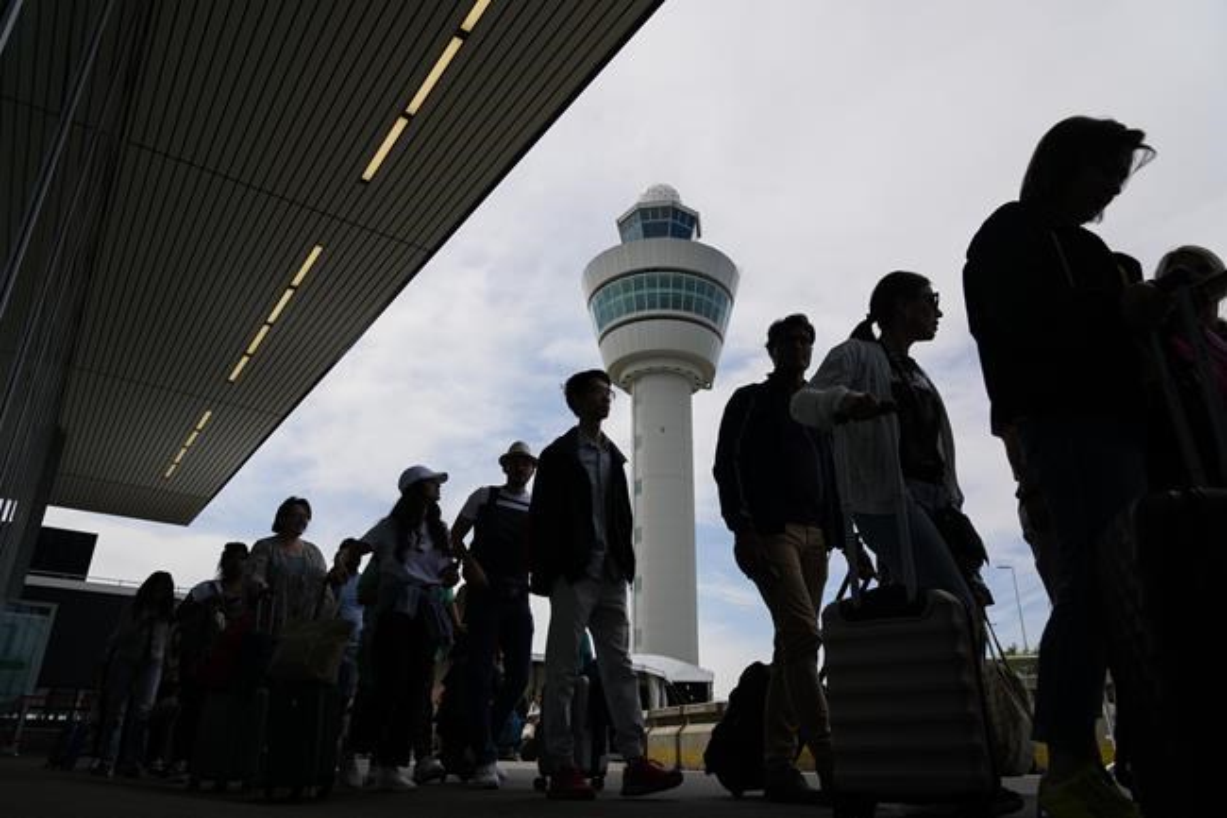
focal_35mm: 24
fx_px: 818
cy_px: 409
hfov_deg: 73.8
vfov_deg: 53.1
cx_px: 614
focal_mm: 24
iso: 100
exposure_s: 1/640
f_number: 5.6
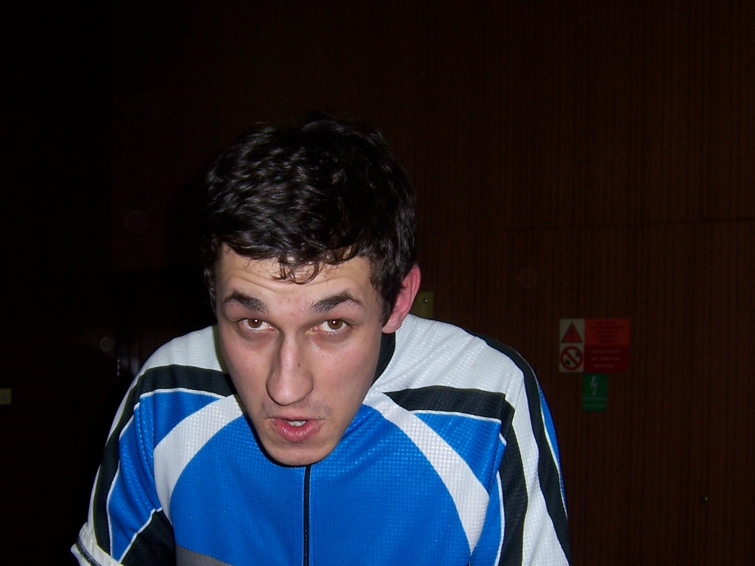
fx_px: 1243
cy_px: 395
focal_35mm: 57
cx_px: 321
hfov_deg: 33.7
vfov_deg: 25.5
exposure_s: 1/60
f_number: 2.8
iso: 80
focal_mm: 6.2
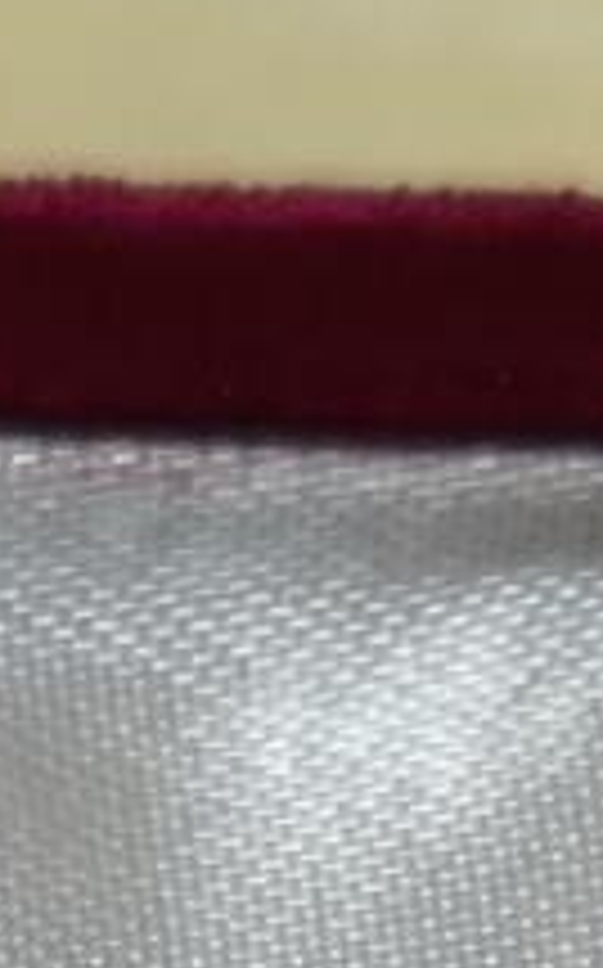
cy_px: 2328
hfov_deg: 3.9
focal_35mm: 339
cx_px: -76
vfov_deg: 5.9
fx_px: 8932
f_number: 1.7
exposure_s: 1/100
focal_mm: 5.35
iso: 400
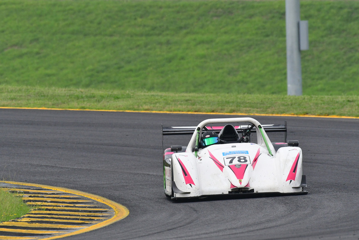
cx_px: 180
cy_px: 120
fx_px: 7481
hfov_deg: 2.7
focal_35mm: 750
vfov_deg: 1.8
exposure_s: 1/640
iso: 1250
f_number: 10
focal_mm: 500
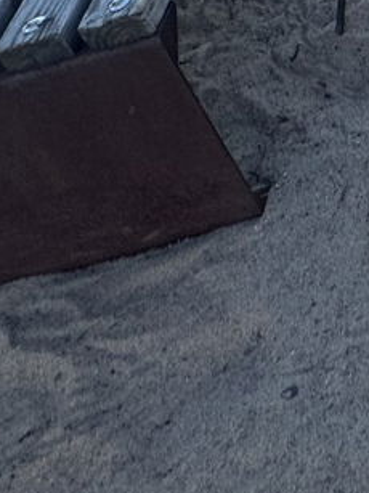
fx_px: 1038
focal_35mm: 73
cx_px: 1001
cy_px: -434
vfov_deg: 19.1
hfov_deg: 12.6
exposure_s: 1/515
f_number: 2.2
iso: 50
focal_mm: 2.22
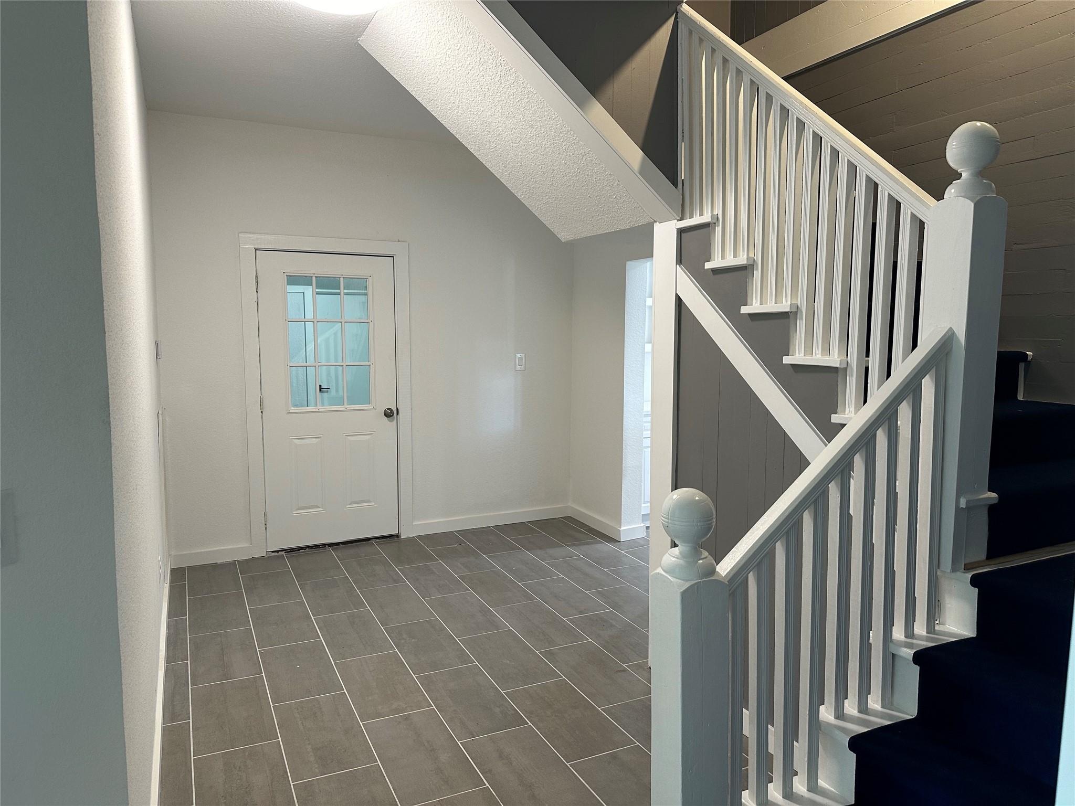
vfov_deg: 56.8
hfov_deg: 71.6
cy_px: 403
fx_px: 745
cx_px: 538
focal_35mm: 24
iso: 160
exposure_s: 1/60
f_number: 1.78
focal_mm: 6.86
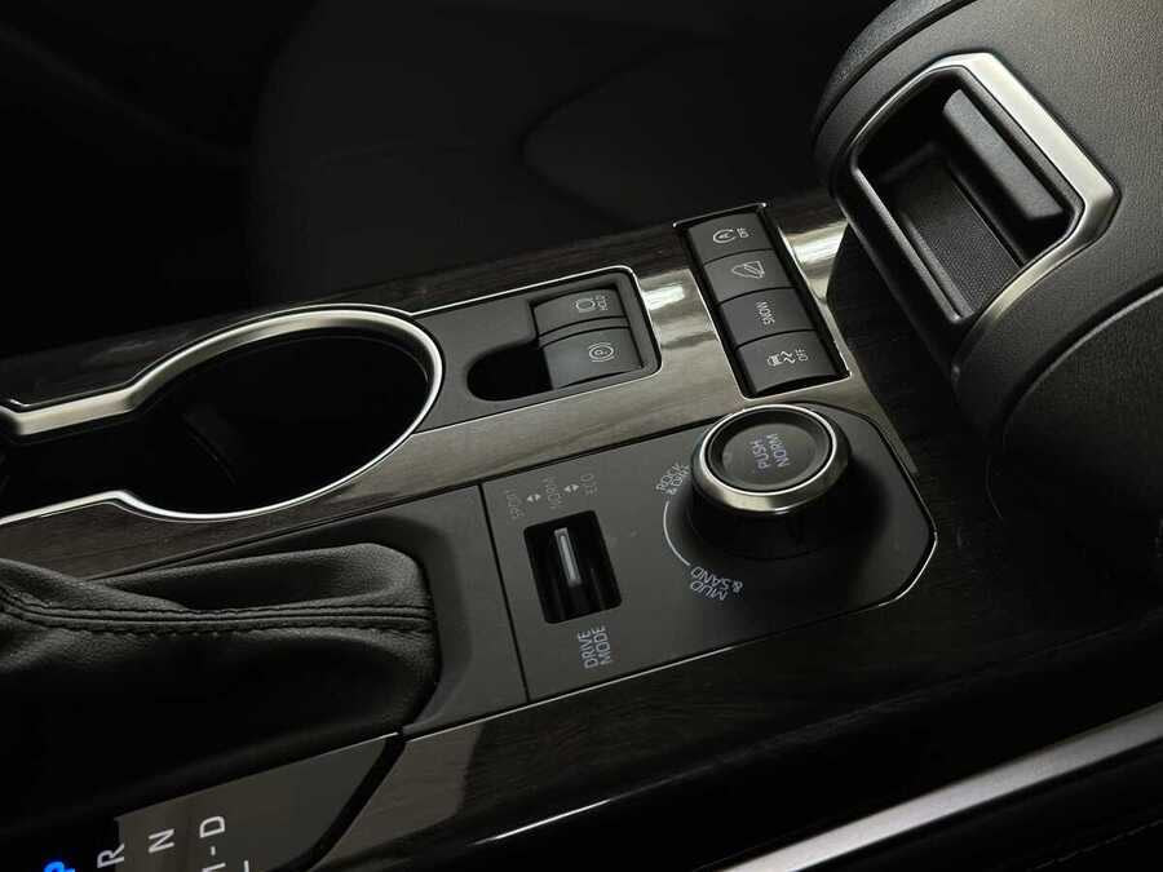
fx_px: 1613
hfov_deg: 39.7
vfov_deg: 30.3
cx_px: 582
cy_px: 436
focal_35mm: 48
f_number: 1.78
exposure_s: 1/50
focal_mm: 6.86
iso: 80
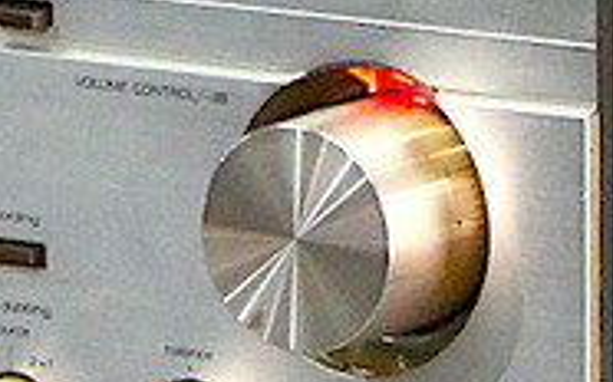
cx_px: 257
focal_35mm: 680
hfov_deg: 3.1
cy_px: 102
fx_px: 11353
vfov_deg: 1.9
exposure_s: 1/80
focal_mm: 22.3
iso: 1250
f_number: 5.2
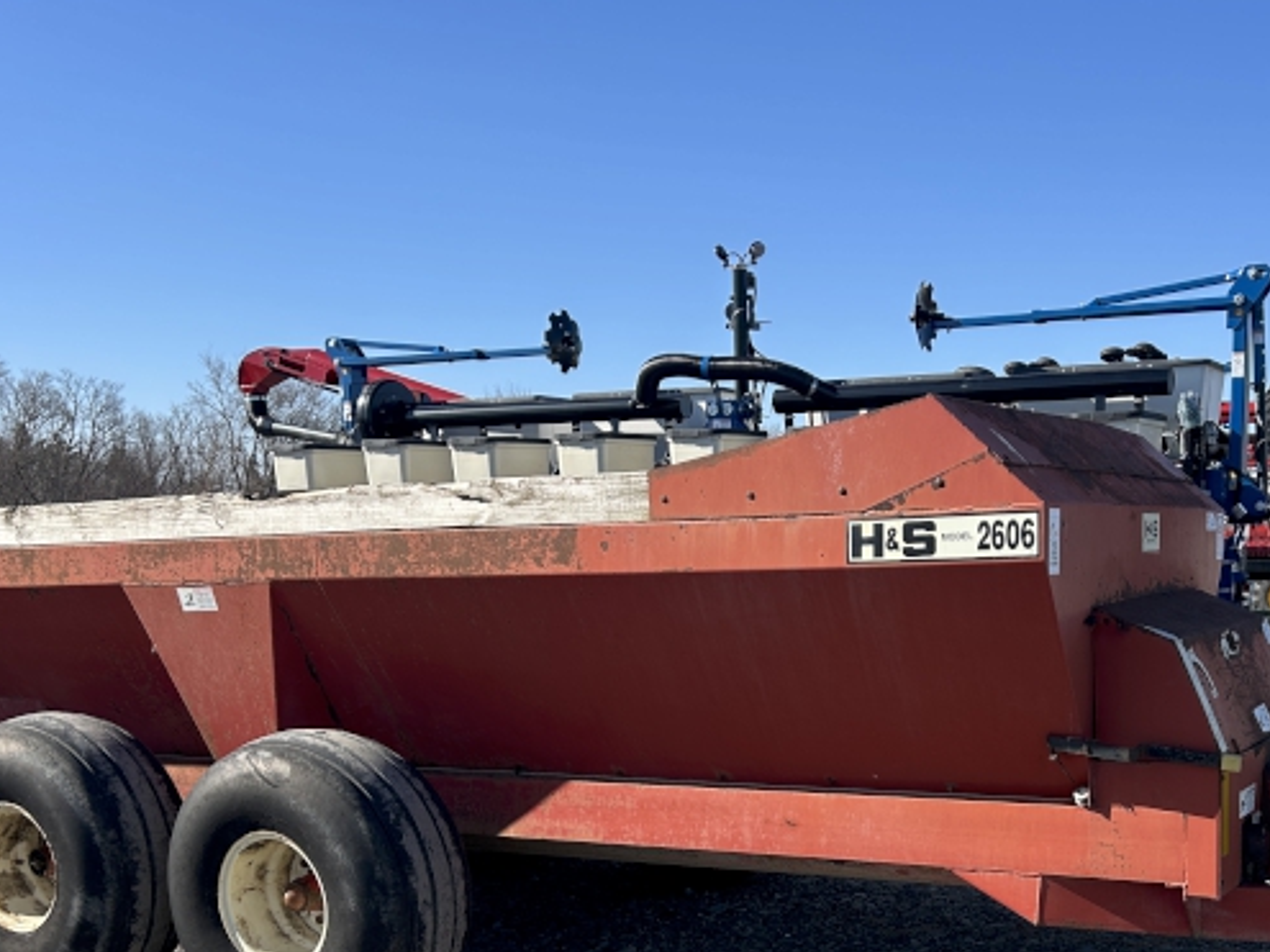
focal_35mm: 42
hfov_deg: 44.2
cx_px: 834
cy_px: 752
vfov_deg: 33.4
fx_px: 1541
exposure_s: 1/2994
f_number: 1.5
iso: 50
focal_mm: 5.7
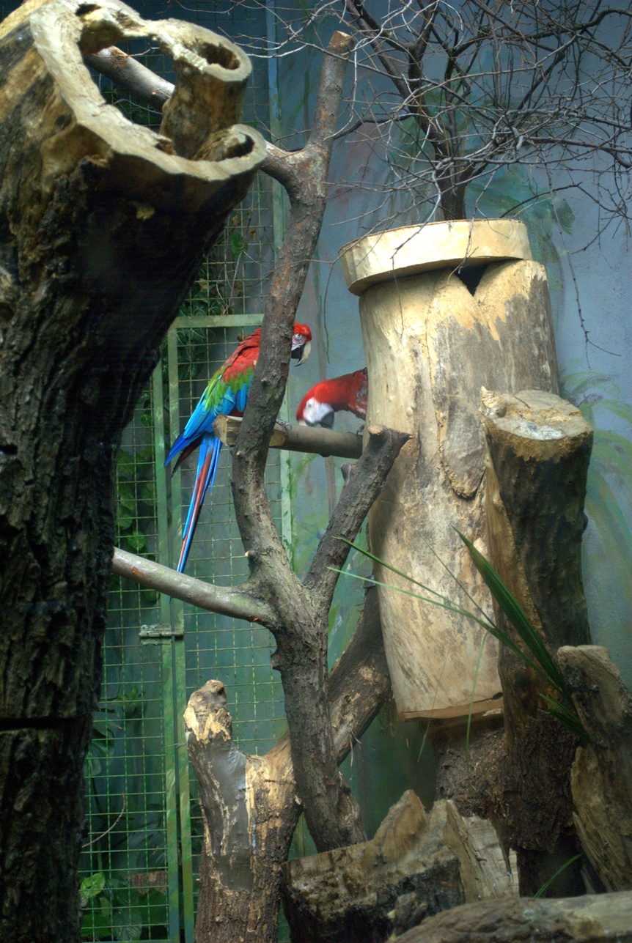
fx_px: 1811
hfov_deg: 19.8
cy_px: 472
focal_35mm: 69
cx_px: 316
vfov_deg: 29.2
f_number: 5.3
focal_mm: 46
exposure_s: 1/30
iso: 800
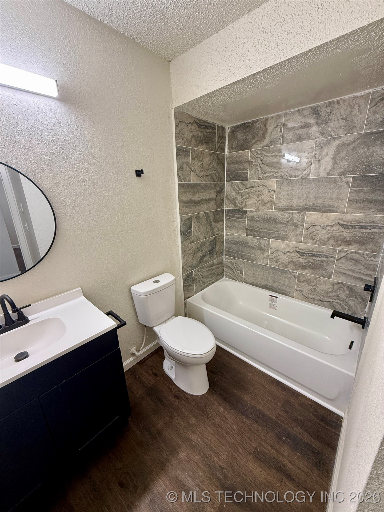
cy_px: 256
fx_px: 207
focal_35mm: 14
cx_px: 192
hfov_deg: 85.7
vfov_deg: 102.1
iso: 200
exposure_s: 1/60
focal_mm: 2.22
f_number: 2.2
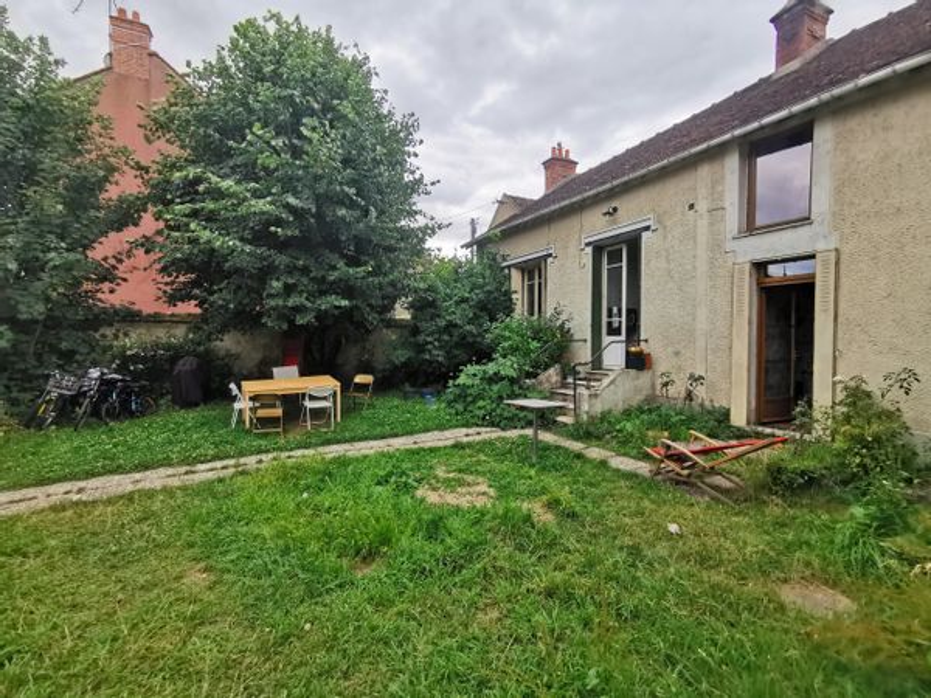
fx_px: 430
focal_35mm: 16
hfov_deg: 94.5
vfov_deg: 78.1
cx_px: 466
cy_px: 349
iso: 50
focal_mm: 2.35
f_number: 2.2
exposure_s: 1/190
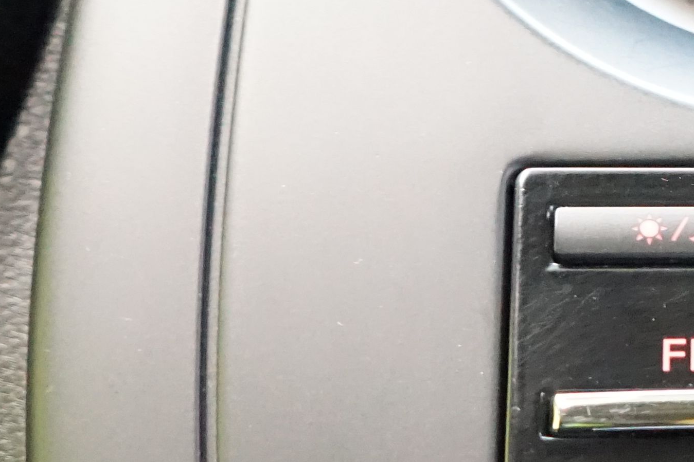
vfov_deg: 10.5
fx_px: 2486
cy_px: 541
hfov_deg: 13.6
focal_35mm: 129
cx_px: 1381
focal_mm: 29
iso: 8000
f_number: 4.5
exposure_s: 1/30
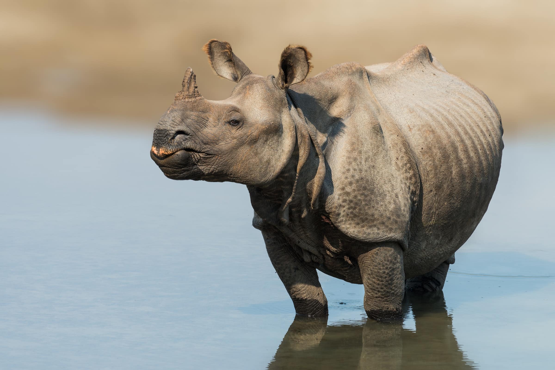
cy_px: 185
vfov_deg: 3.3
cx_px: 278
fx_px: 6477
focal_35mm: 420
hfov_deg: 4.9
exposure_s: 1/400
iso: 320
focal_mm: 420
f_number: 10
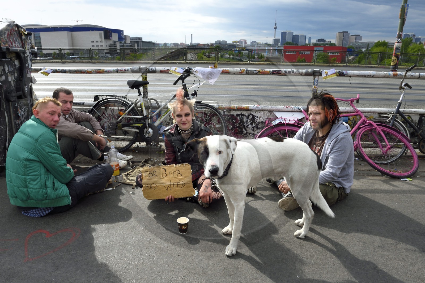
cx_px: 212
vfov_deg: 53.1
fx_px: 283
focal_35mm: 24
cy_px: 142
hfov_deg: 73.8
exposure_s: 1/250
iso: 400
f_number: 14
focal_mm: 24
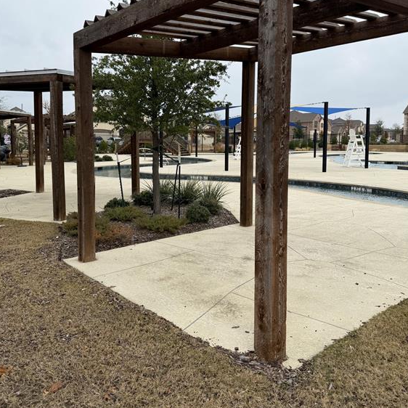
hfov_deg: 55.6
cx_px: 205
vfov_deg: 55.4
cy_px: 172
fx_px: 387
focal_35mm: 29
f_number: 1.78
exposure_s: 1/2525
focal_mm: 6.76
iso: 80
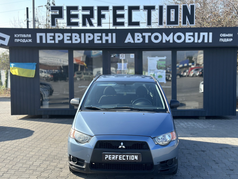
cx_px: 119
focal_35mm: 48
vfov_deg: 30.3
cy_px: 90
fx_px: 330
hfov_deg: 39.7
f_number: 1.78
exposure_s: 1/1783
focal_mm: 6.86
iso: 80
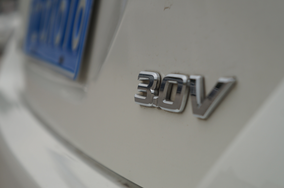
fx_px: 614
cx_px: 142
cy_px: 94
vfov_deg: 17.4
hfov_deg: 26.0
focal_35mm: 78
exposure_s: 1/800
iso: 200
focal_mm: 52
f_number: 5
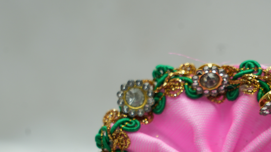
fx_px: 1617
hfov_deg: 9.6
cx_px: 211
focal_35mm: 225
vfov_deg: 5.4
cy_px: 169
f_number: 7.1
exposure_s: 1/50
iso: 200
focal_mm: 105
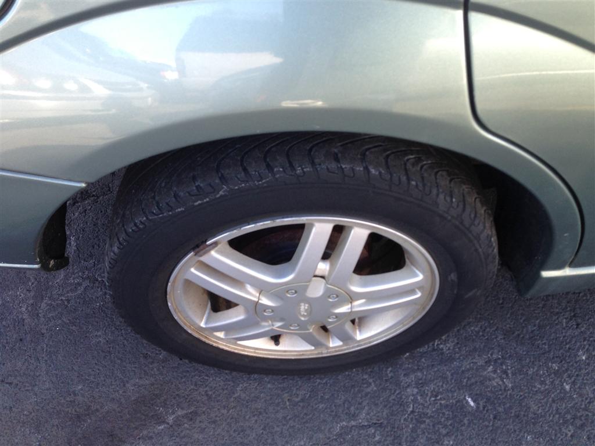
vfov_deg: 42.9
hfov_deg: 55.4
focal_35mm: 33
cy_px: 223
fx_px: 567
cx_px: 298
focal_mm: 4.13
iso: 50
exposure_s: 1/120
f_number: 2.4
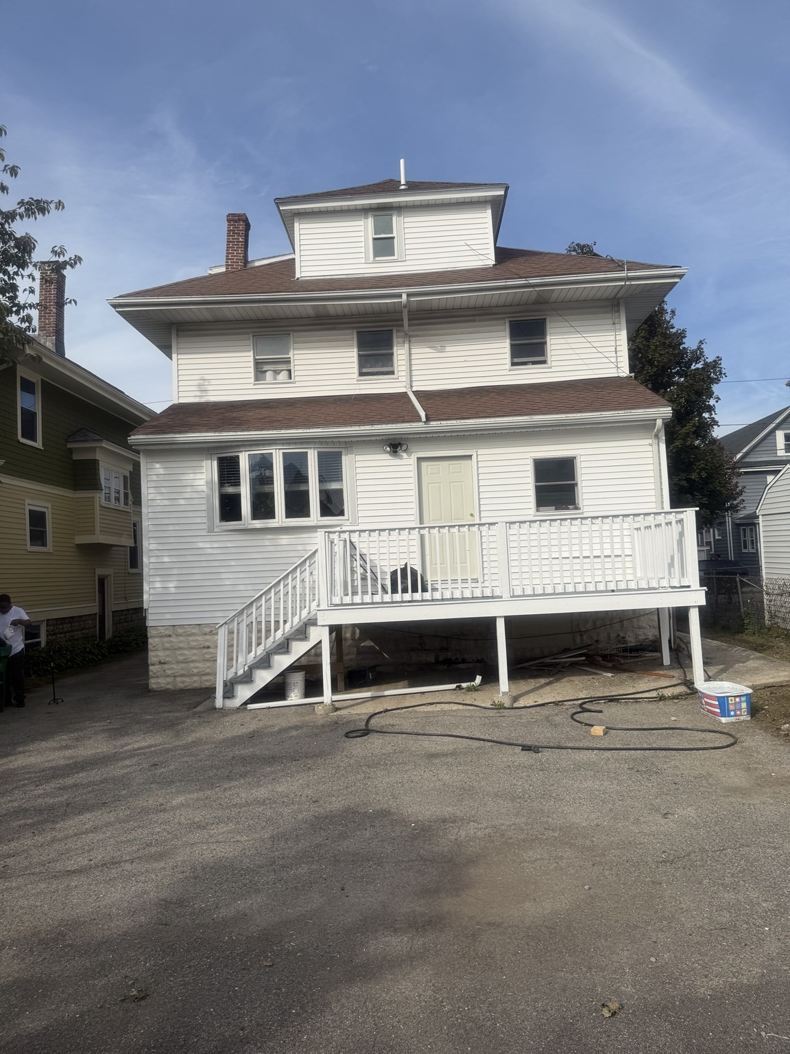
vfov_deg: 71.6
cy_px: 527
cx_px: 395
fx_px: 730
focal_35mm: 24
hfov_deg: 56.8
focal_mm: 6.76
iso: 80
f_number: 1.78
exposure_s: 1/5714
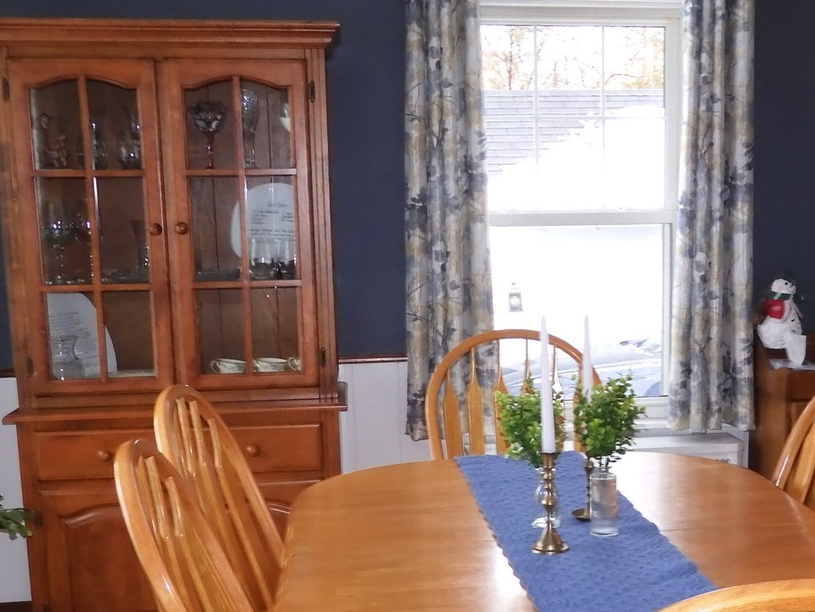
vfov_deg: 28.3
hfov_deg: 37.0
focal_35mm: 51
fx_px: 1201
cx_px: 565
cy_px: 422
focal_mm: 4.3
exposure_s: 1/30
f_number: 3.4
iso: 280
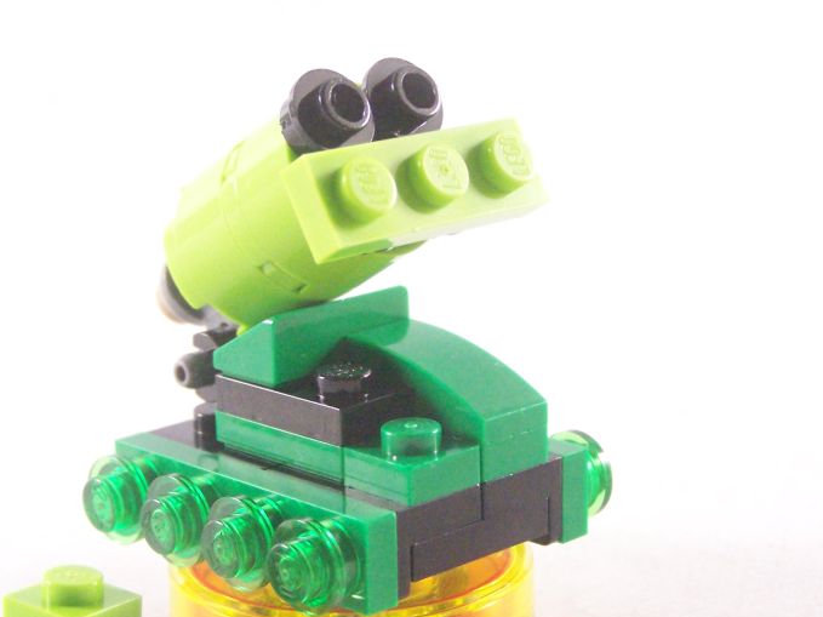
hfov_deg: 19.5
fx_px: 2401
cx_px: 407
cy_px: 296
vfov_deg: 14.6
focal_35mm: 101
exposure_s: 1/60
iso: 400
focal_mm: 11.1
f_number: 3.2
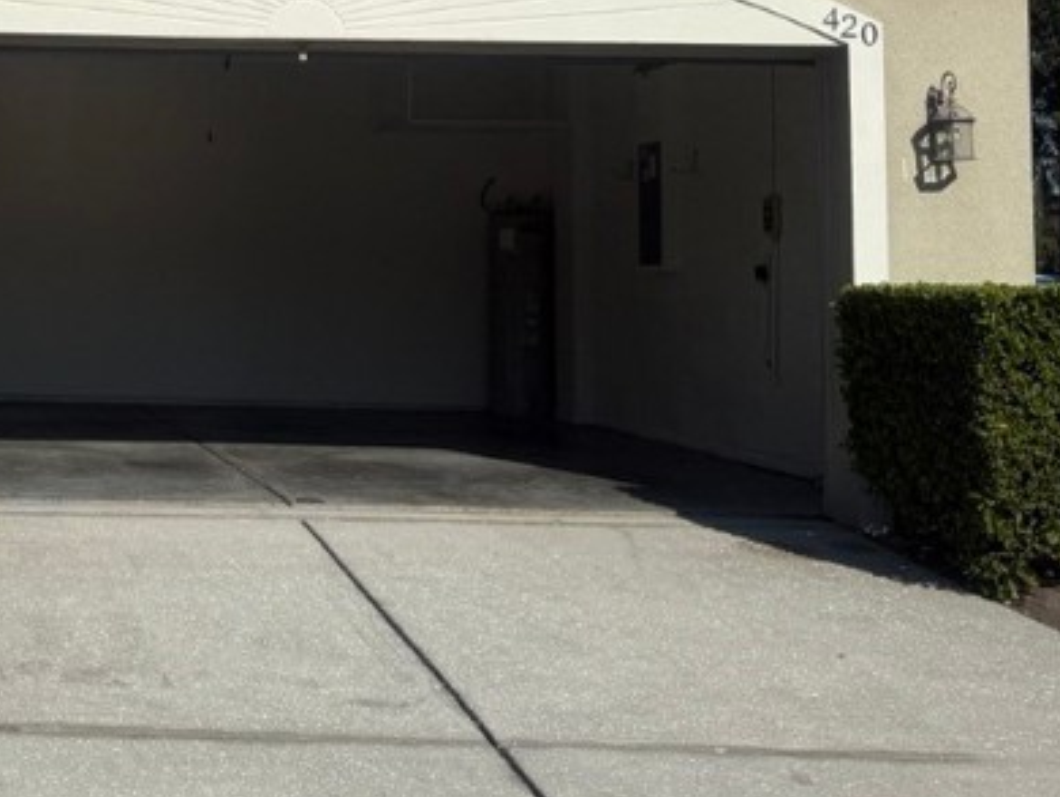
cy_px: 120
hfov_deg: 28.6
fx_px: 1930
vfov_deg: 22.9
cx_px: -19
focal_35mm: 63
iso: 80
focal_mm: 6.76
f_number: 1.78
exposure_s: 1/10309
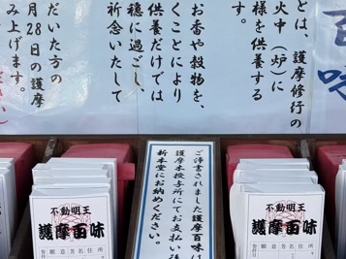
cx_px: 174
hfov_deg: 37.5
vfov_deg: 28.4
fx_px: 509
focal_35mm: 51
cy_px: 101
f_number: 1.6
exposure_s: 1/787
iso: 50
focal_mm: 5.96
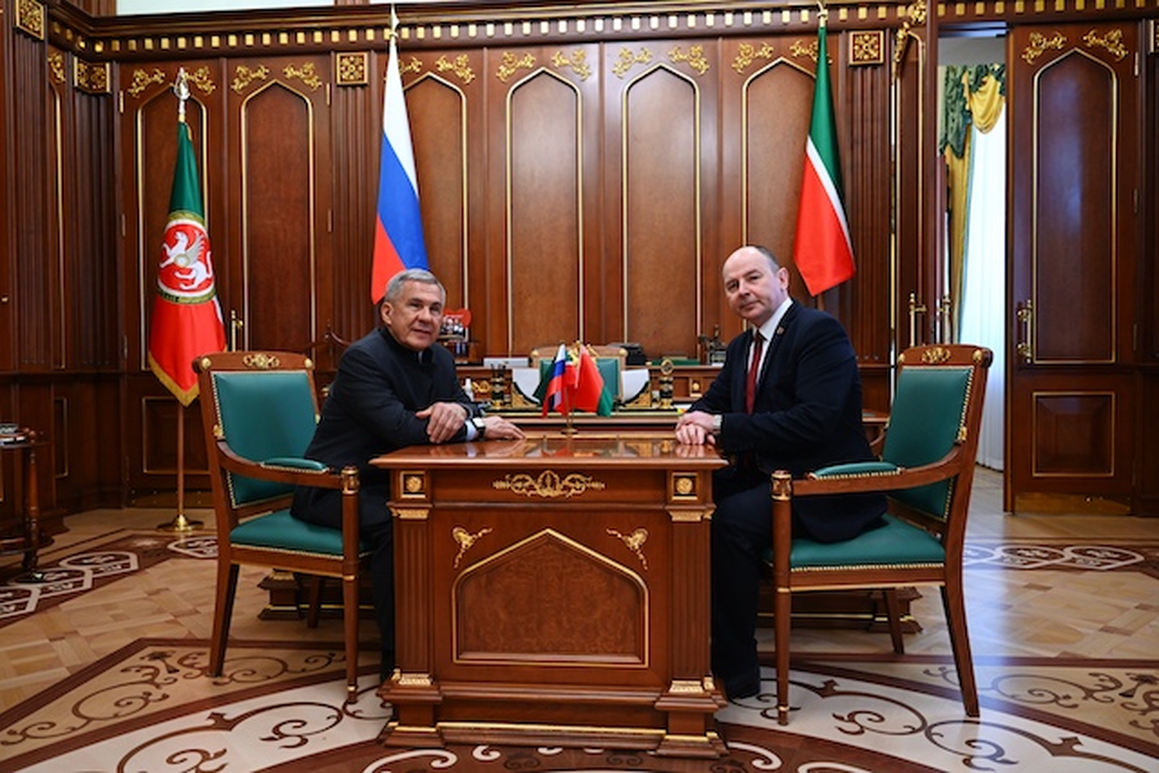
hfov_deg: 73.7
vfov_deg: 53.2
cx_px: 580
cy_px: 386
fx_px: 773
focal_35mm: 24
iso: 1000
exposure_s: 1/250
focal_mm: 24
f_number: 3.2
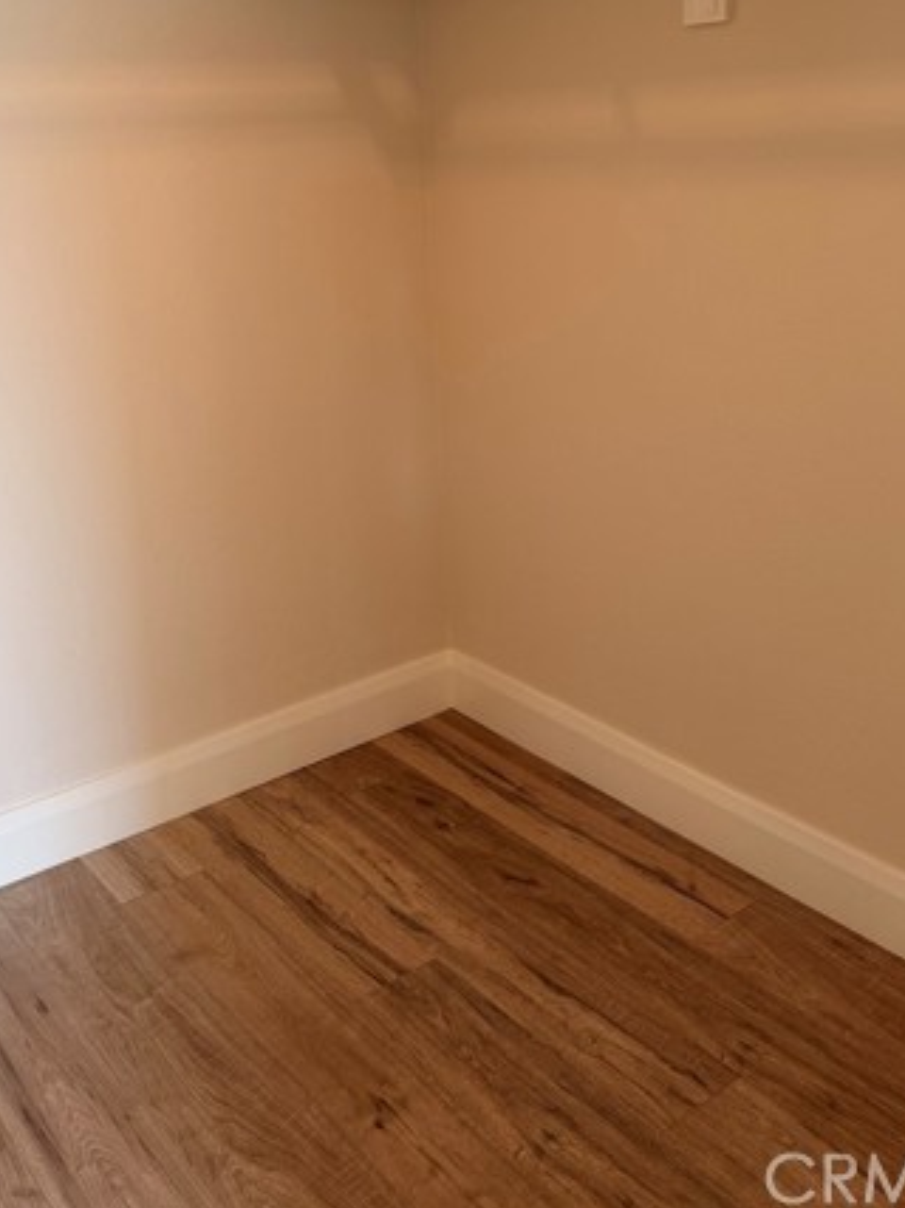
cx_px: 438
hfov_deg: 39.6
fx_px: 1256
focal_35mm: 36
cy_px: 314
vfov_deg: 49.5
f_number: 1.78
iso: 100
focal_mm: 6.76
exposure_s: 1/125
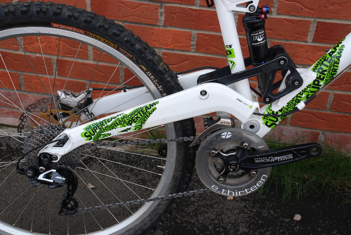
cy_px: 118
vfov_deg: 25.8
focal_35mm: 52
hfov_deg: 37.8
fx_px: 513
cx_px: 176
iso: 400
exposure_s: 1/200
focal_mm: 35
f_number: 7.1
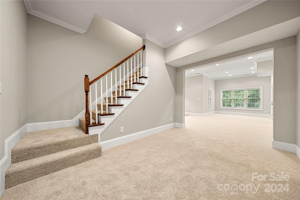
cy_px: 100
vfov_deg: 90.0
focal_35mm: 12
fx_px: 100
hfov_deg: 112.6
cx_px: 150
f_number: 10
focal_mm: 12
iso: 200
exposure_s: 8
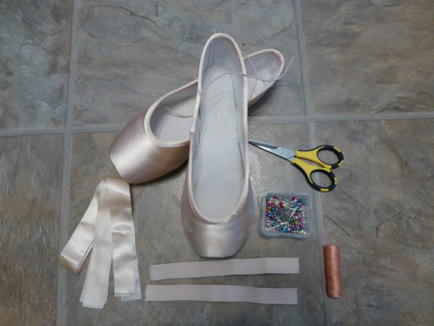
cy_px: 163
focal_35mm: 24
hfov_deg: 71.6
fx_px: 301
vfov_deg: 56.8
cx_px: 217
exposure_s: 1/30
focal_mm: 4.3
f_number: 3.3
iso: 400
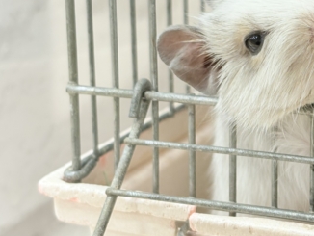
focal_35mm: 102
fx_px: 926
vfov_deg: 14.4
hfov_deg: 18.8
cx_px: 298
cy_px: 47
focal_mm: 5.96
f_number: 1.6
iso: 80
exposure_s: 1/50
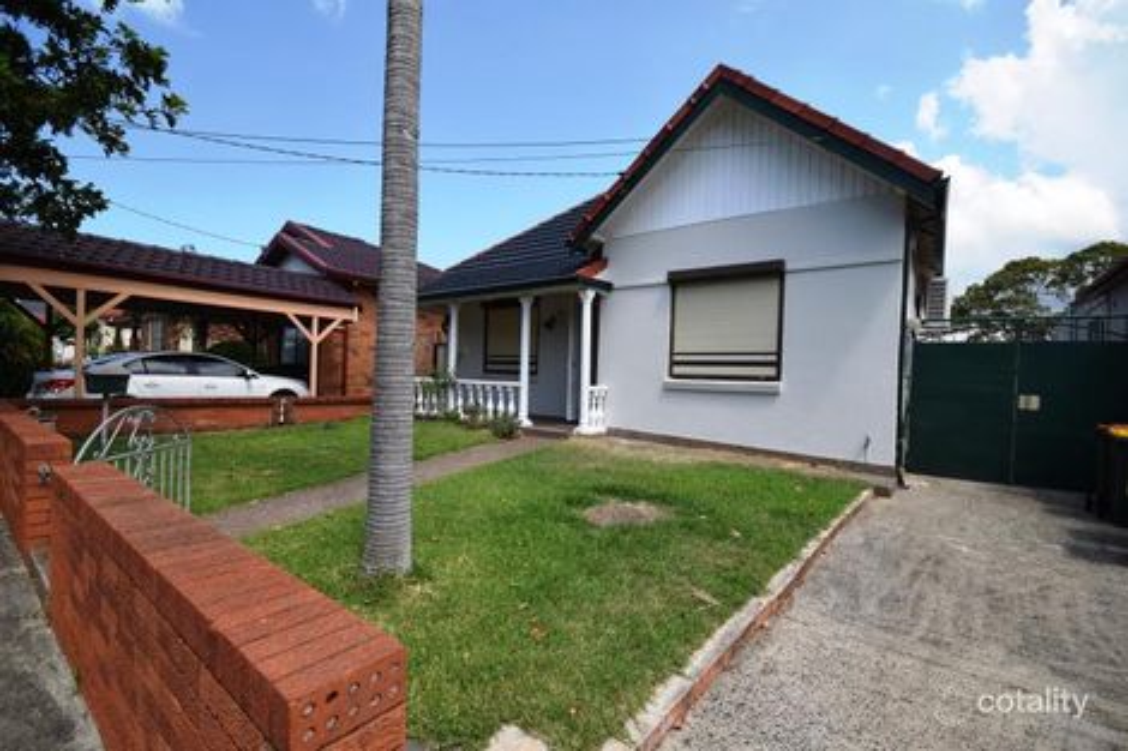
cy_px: 376
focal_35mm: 15
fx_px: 470
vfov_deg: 77.3
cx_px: 564
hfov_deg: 100.4
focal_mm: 10
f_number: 9
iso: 200
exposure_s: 1/320
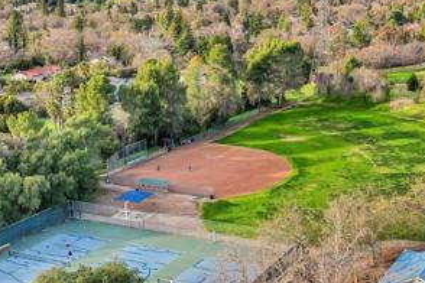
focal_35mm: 61
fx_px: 720
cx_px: 296
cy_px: 155
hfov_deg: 32.5
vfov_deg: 22.3
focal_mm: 10.26
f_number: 5
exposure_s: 1/200
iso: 100
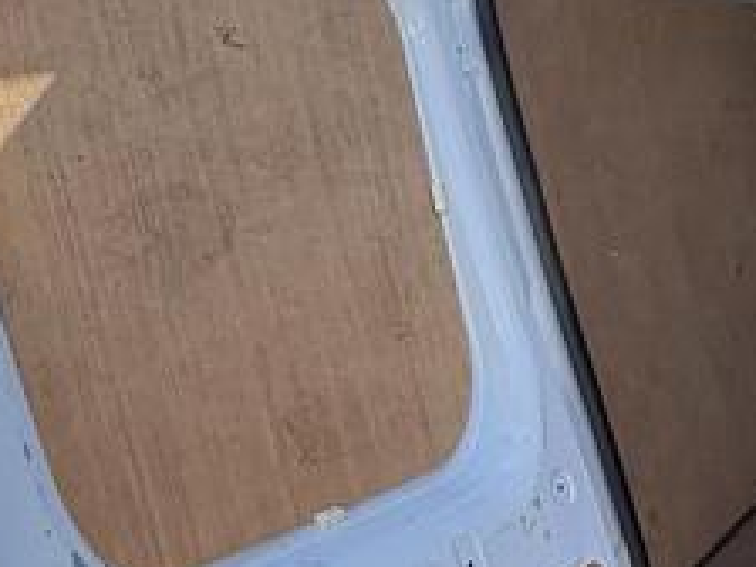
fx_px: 1223
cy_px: 422
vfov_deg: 25.8
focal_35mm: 56
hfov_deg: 34.3
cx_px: 348
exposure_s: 1/399
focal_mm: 2.22
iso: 64
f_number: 2.2
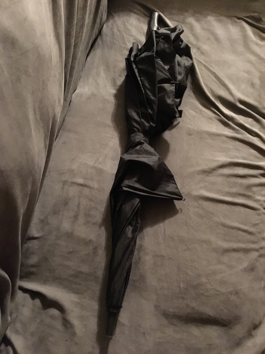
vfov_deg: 61.7
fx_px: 296
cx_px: 132
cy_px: 177
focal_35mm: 29
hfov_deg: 48.2
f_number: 2.2
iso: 1250
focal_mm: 4.15
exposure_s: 1/15
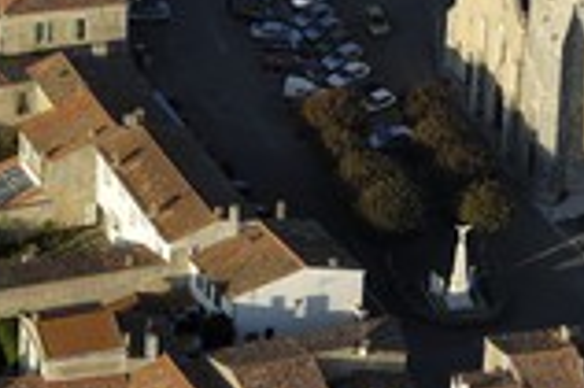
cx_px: 549
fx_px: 6795
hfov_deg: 4.9
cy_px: 15
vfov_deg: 3.3
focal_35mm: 419
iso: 100
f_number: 4
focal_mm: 105
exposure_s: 1/750
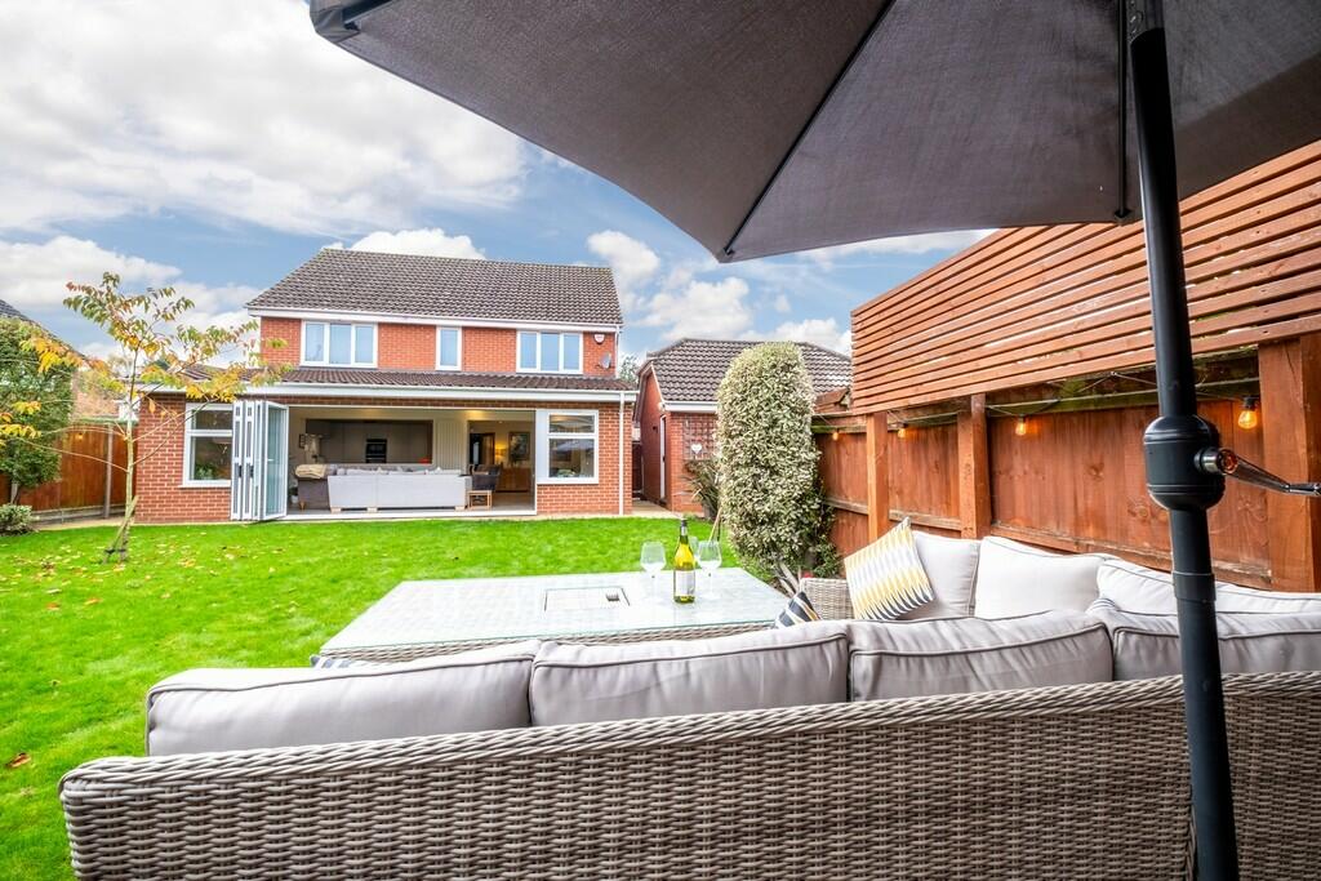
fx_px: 550
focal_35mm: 15
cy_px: 440
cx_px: 660
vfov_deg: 77.3
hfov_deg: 100.4
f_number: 11
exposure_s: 1/100
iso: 160
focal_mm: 10
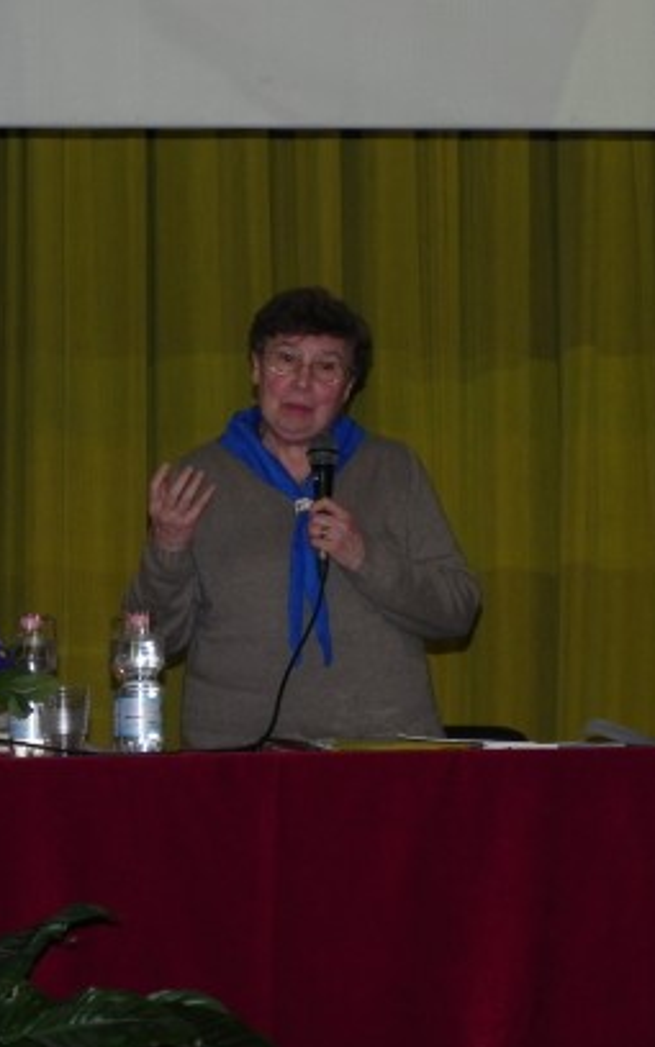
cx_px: 311
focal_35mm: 107
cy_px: 526
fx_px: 3056
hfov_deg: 12.2
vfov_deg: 19.5
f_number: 4
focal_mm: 13.4
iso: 200
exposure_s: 1/30
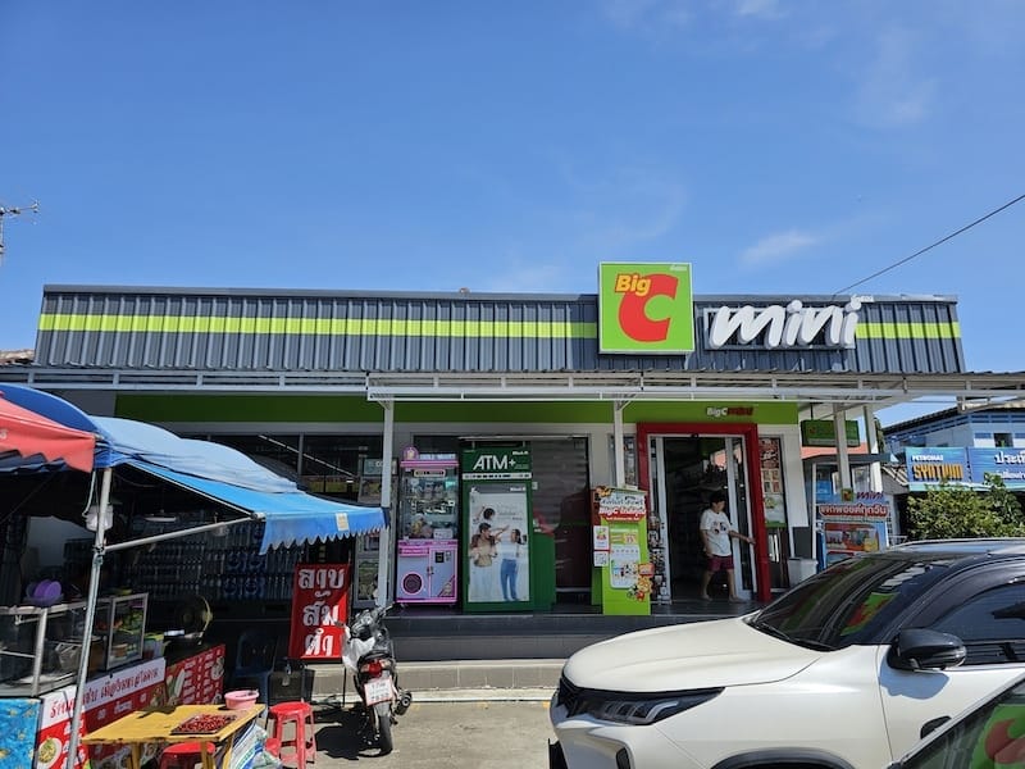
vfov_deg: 58.9
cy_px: 384
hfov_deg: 73.9
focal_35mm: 23
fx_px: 681
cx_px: 512
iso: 10
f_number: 1.7
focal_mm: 6.3
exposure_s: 1/823
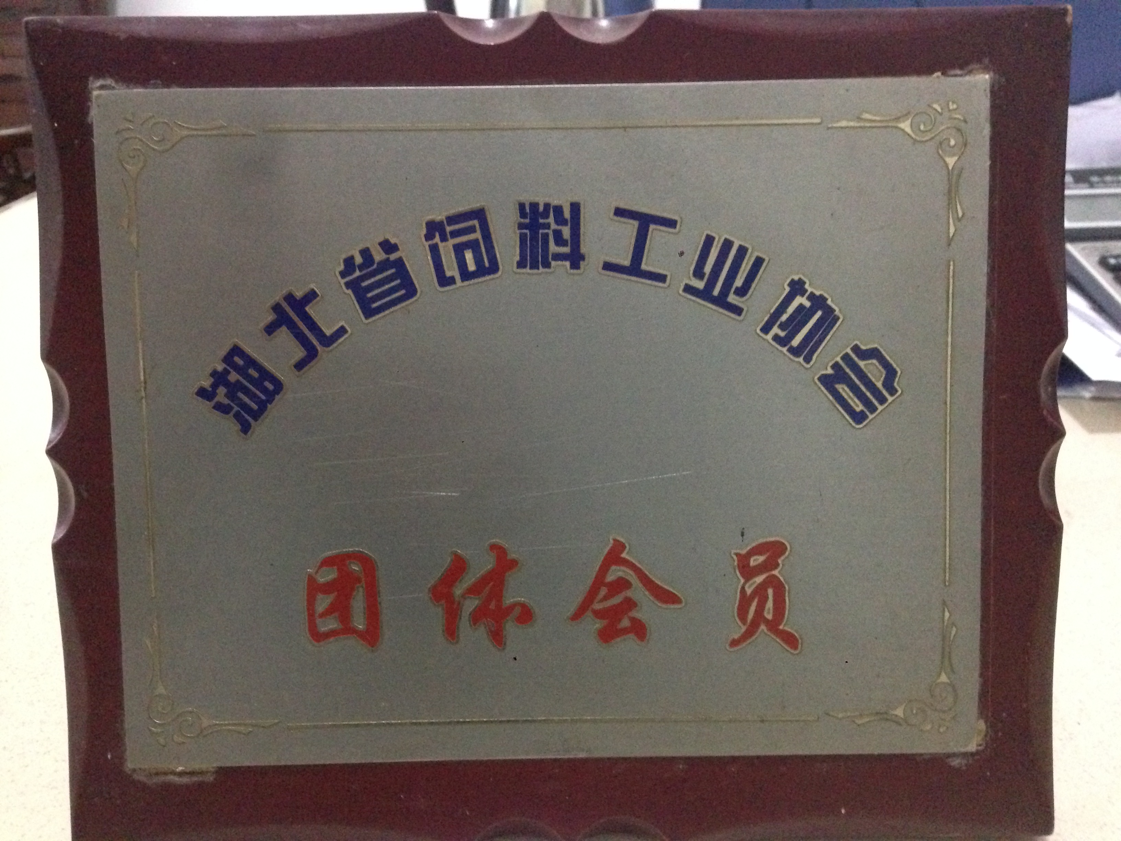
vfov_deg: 42.9
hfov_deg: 55.4
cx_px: 560
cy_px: 420
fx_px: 1069
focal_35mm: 33
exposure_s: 1/15
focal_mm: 4.12
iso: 800
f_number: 2.4
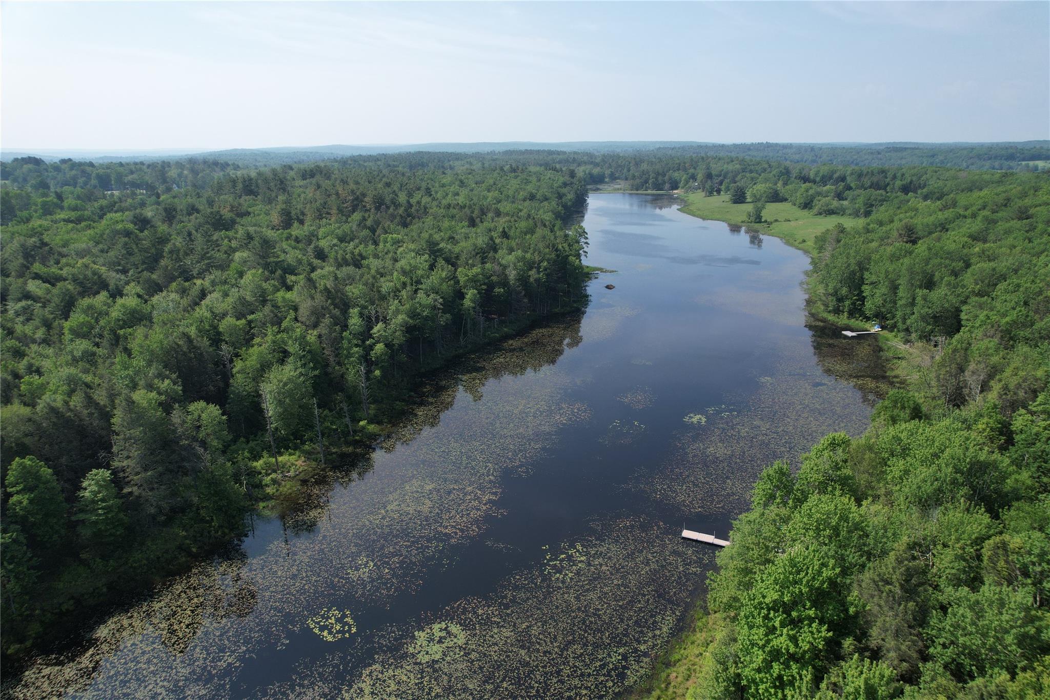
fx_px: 642
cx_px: 525
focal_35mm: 22
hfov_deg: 78.6
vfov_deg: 57.2
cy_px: 350
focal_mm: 8.38
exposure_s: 1/1500
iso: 100
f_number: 2.8
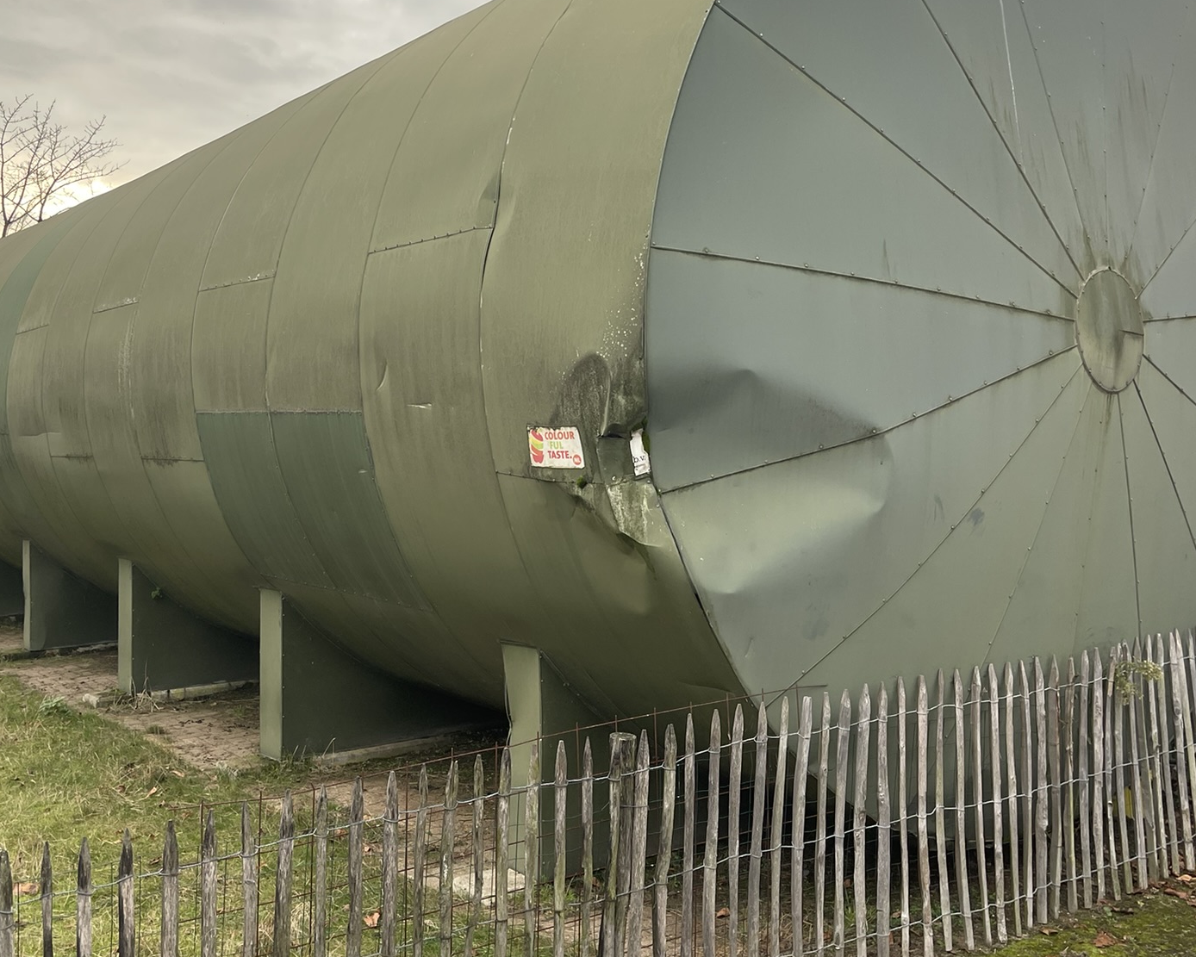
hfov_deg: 50.2
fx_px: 1275
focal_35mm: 36
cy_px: 387
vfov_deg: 41.0
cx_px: 527
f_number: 1.6
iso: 32
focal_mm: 5.1
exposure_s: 1/246
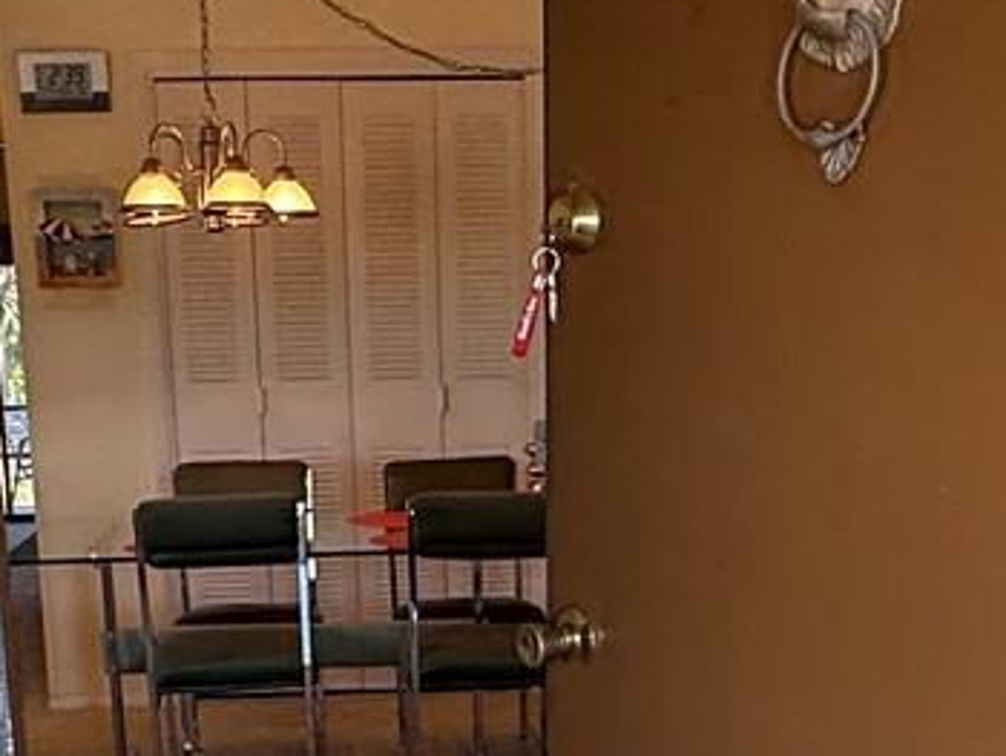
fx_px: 1861
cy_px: 854
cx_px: 503
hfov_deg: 30.2
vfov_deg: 21.6
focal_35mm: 64
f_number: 2.2
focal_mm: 2.22
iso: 64
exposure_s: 1/99
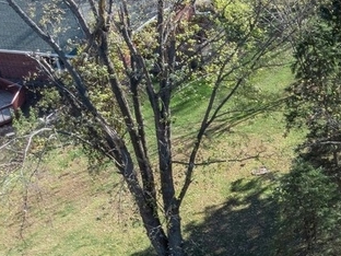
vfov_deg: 13.1
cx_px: 652
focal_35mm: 111
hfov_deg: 14.9
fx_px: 1093
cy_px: 278
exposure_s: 1/80
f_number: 9
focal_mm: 12.29
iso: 100
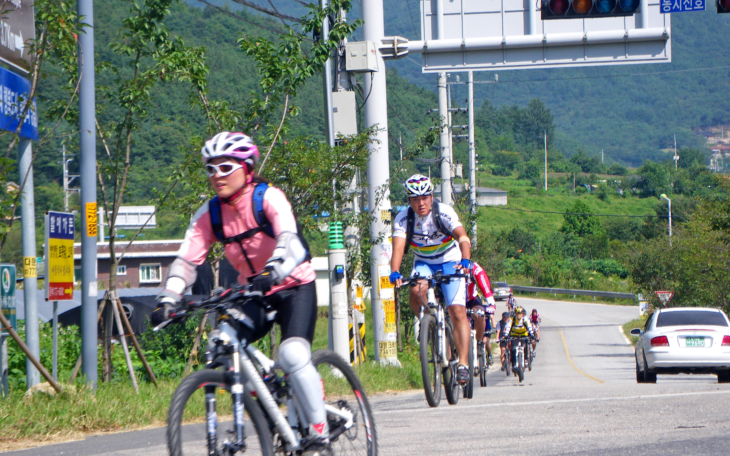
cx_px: 356
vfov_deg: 9.5
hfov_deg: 15.1
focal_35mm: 138
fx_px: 2746
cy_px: 251
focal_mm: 20.6
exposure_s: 1/200
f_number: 5.2
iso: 50
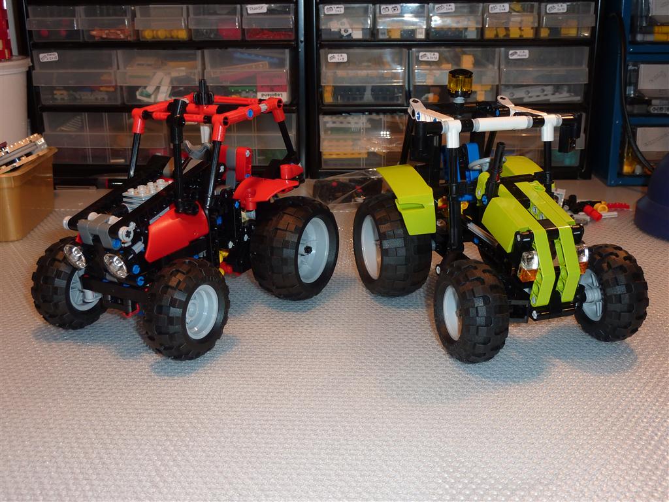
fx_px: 773
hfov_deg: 46.8
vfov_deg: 36.0
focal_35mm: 40
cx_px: 334
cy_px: 251
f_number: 3.6
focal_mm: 6.5
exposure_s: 1/30
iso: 100
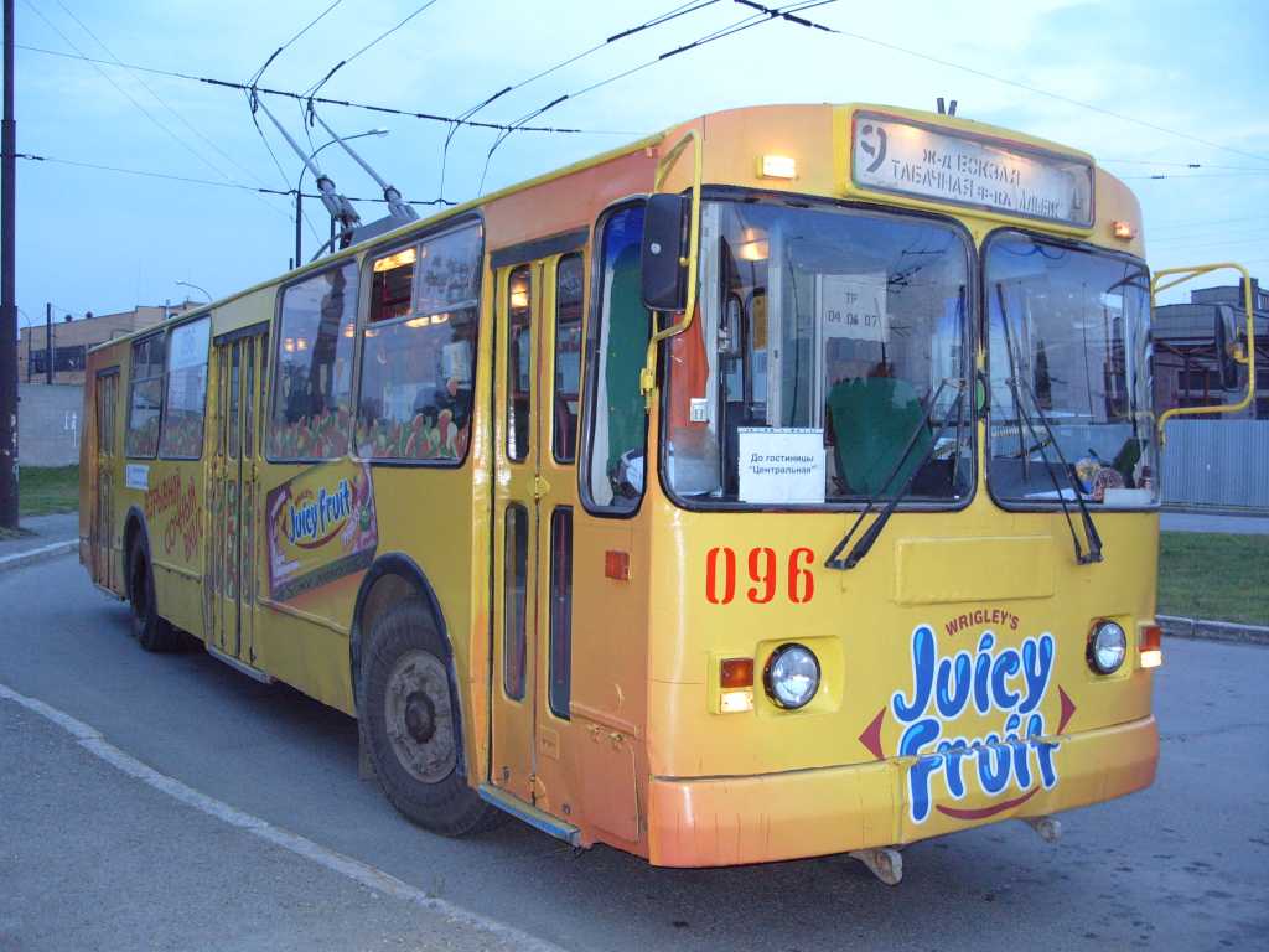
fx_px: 1283
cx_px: 634
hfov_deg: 52.6
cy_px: 476
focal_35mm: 35
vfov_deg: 40.7
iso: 240
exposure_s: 1/45
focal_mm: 7.8
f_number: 2.8
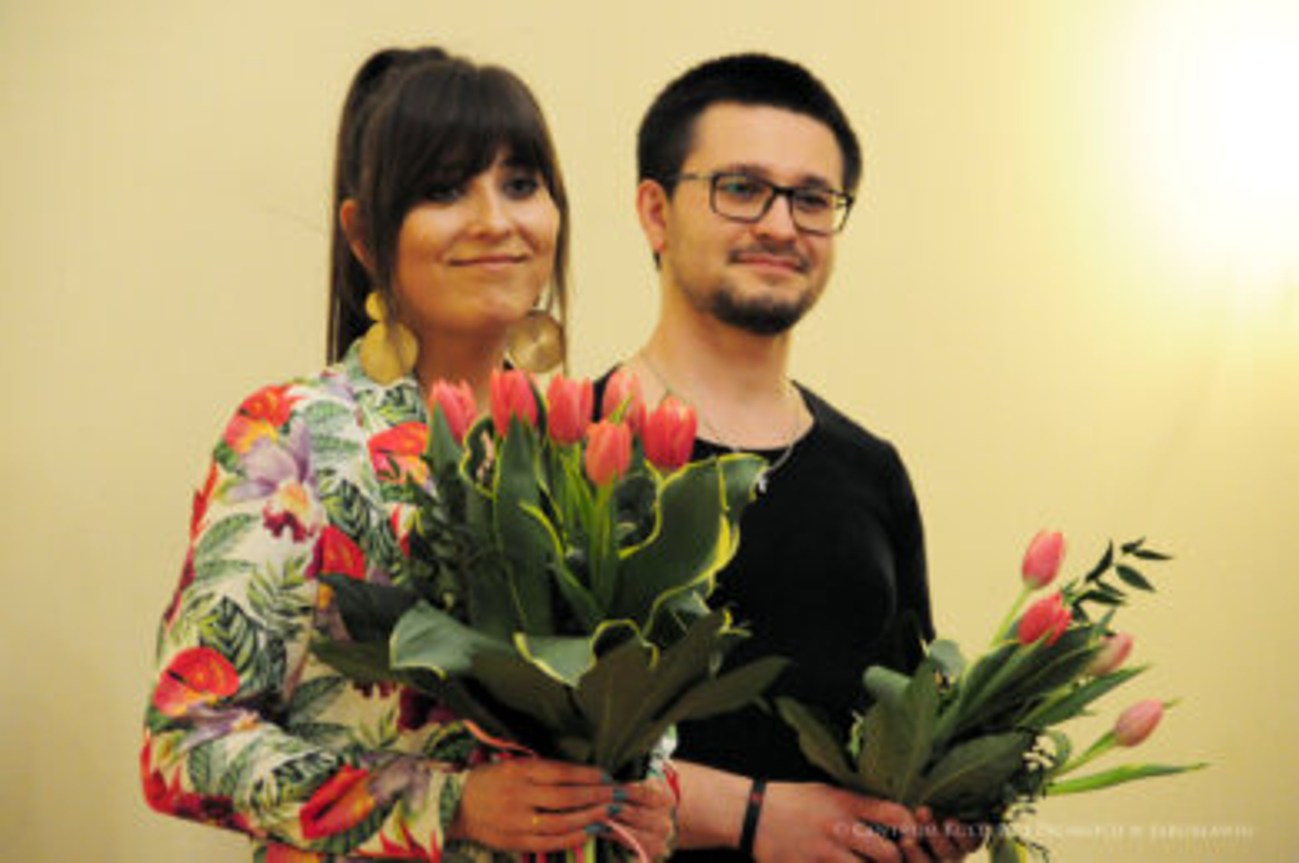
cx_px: 650
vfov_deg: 7.0
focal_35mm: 195
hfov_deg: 10.6
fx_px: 7027
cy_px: 432
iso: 3200
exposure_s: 1/30
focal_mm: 130
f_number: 5.6
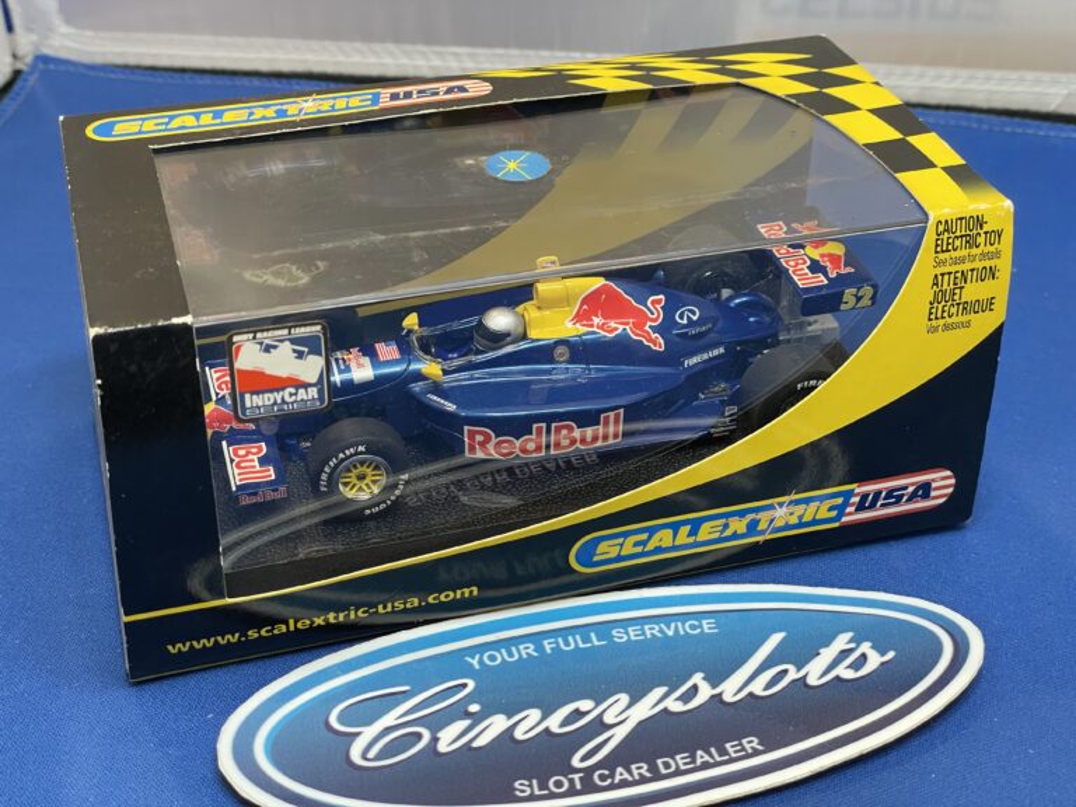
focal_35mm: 52
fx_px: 1616
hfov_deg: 36.8
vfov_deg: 28.0
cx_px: 538
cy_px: 404
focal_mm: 6
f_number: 2
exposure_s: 1/60
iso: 250
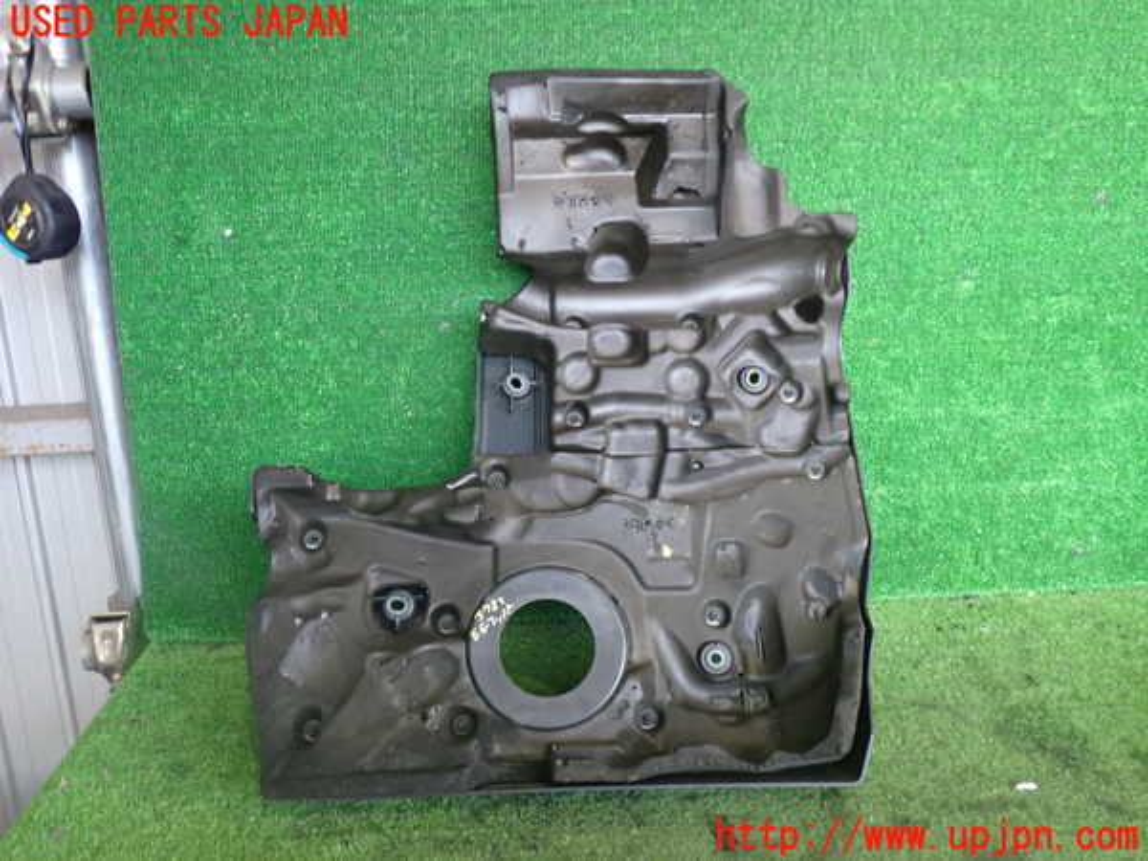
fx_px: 995
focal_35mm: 30
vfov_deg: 46.8
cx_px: 574
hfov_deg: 60.0
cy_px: 430
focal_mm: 5.4
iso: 320
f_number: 2.3
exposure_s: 1/80
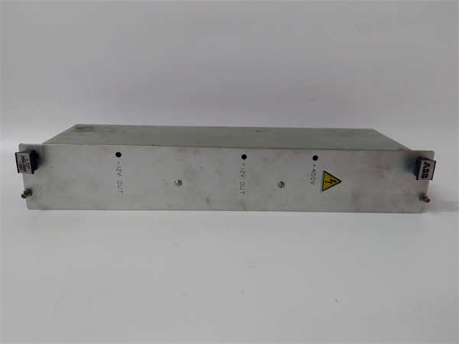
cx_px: 230
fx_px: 358
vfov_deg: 51.4
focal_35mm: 27
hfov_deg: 65.3
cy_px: 172
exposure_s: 1/33
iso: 277
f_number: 2
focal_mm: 3.79
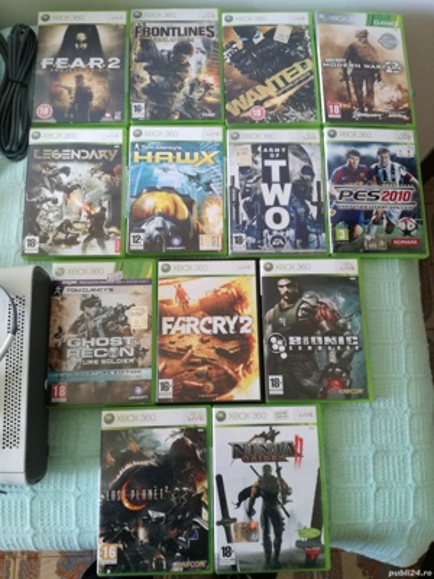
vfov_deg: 65.3
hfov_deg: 51.4
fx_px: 451
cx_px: 217
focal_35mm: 27
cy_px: 290
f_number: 2
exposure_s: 1/33.3
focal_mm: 3.79
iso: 160
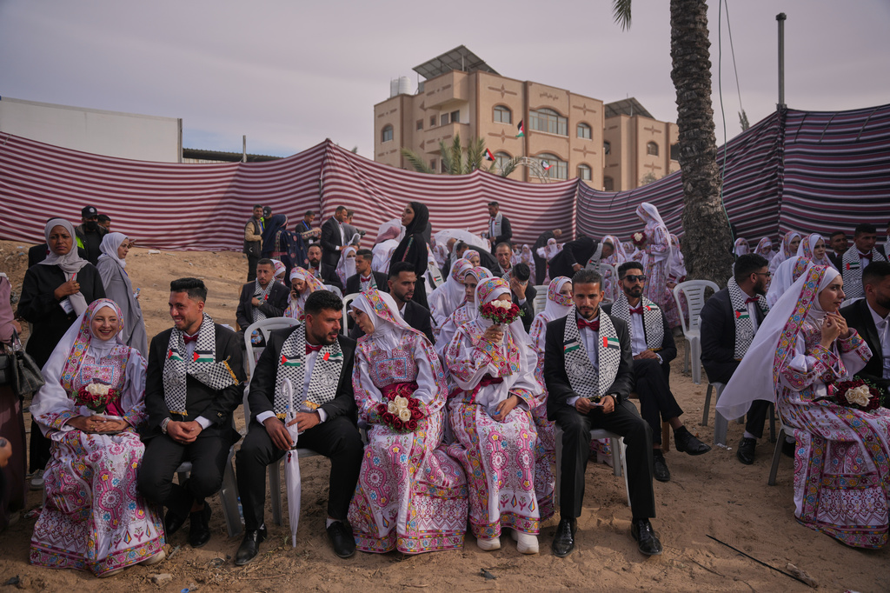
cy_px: 296
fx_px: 593
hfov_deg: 73.8
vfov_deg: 53.1
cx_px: 445
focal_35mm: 24
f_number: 2.8
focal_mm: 24
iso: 100
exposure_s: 1/2500
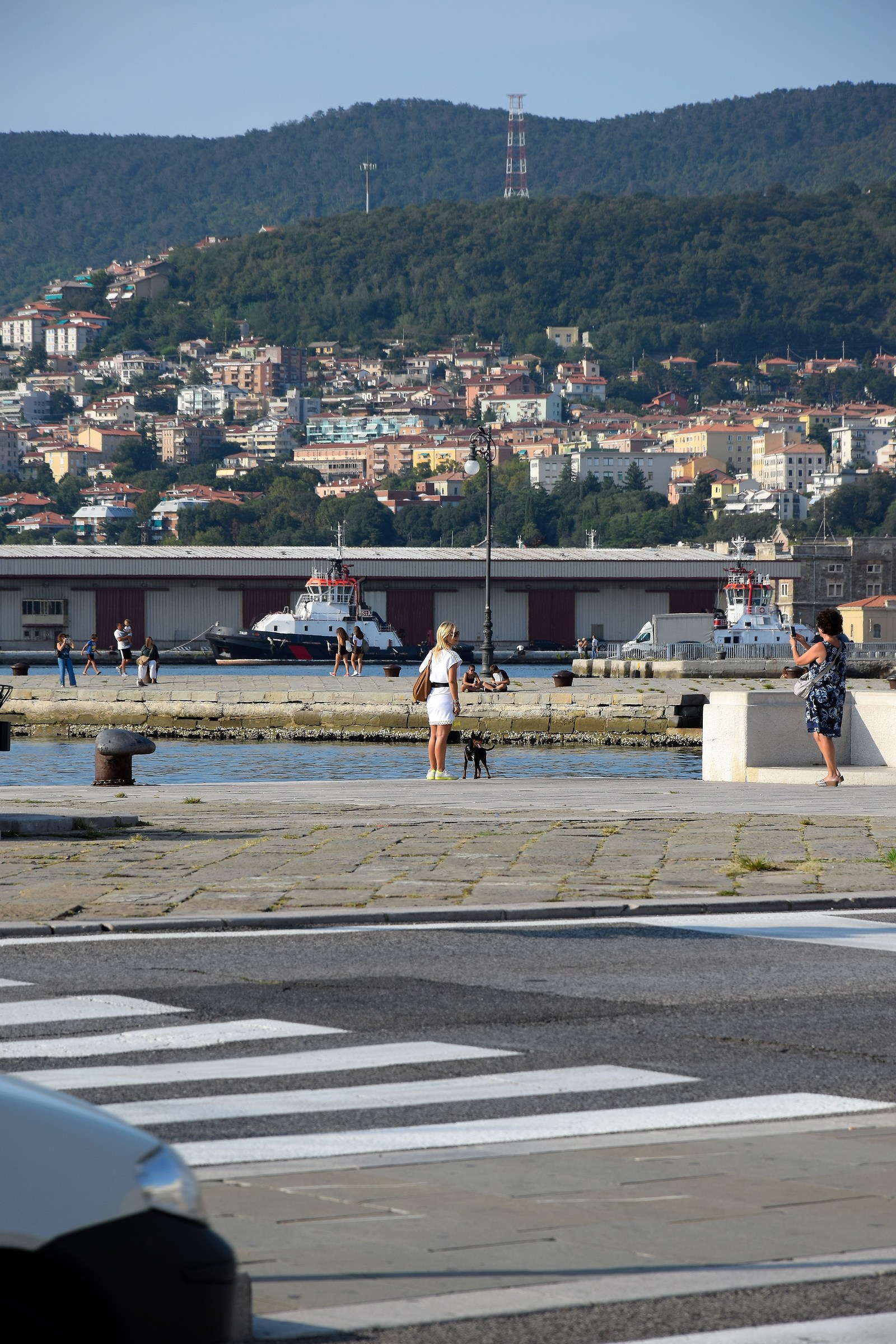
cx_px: 448
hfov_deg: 8.7
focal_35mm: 158
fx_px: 5880
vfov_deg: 13.0
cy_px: 672
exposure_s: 1/640
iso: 200
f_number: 8
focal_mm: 105
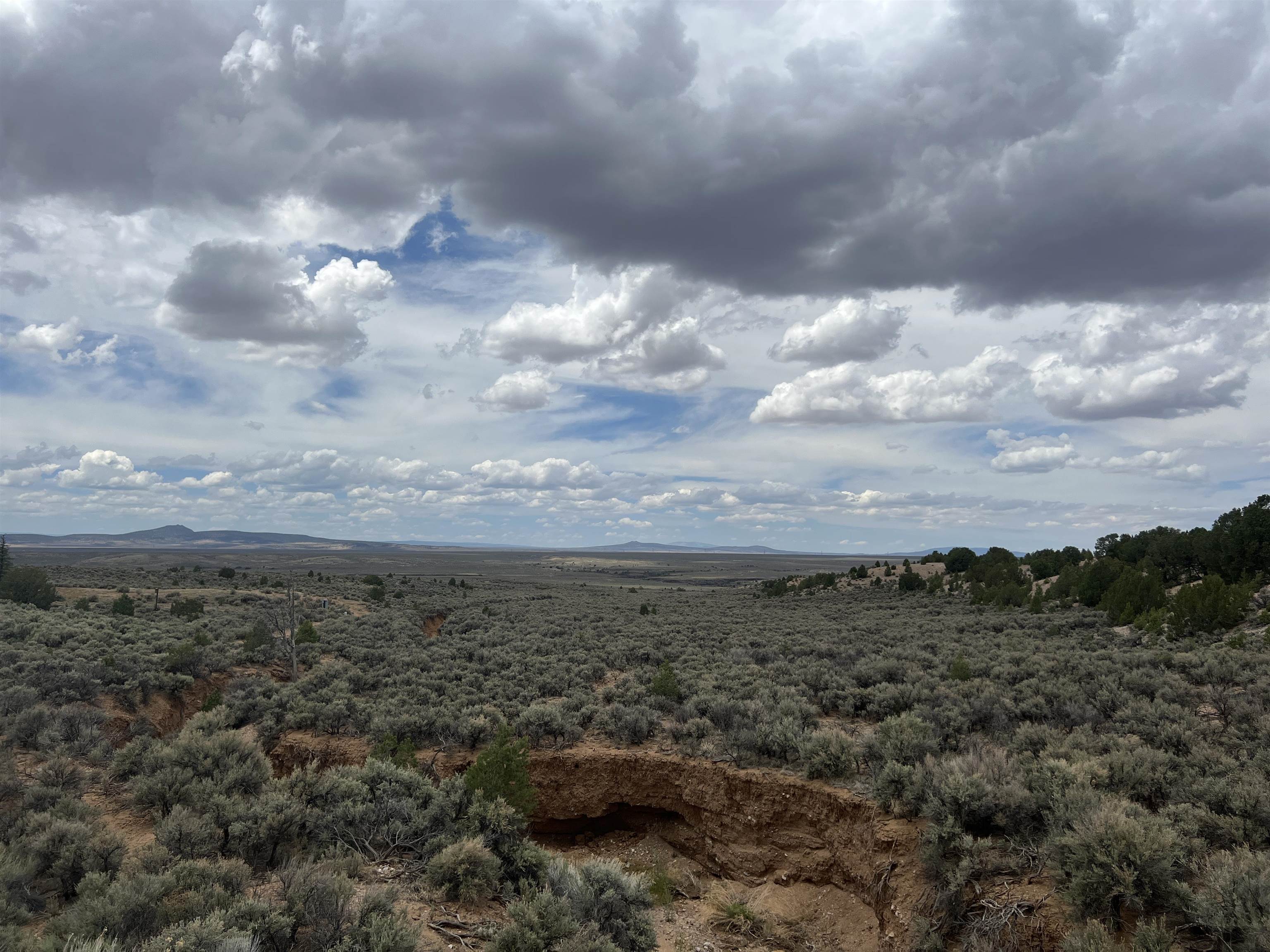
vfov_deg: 53.1
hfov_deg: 67.3
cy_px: 476
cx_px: 635
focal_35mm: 26
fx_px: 954
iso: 50
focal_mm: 5.7
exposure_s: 1/9434
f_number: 1.5
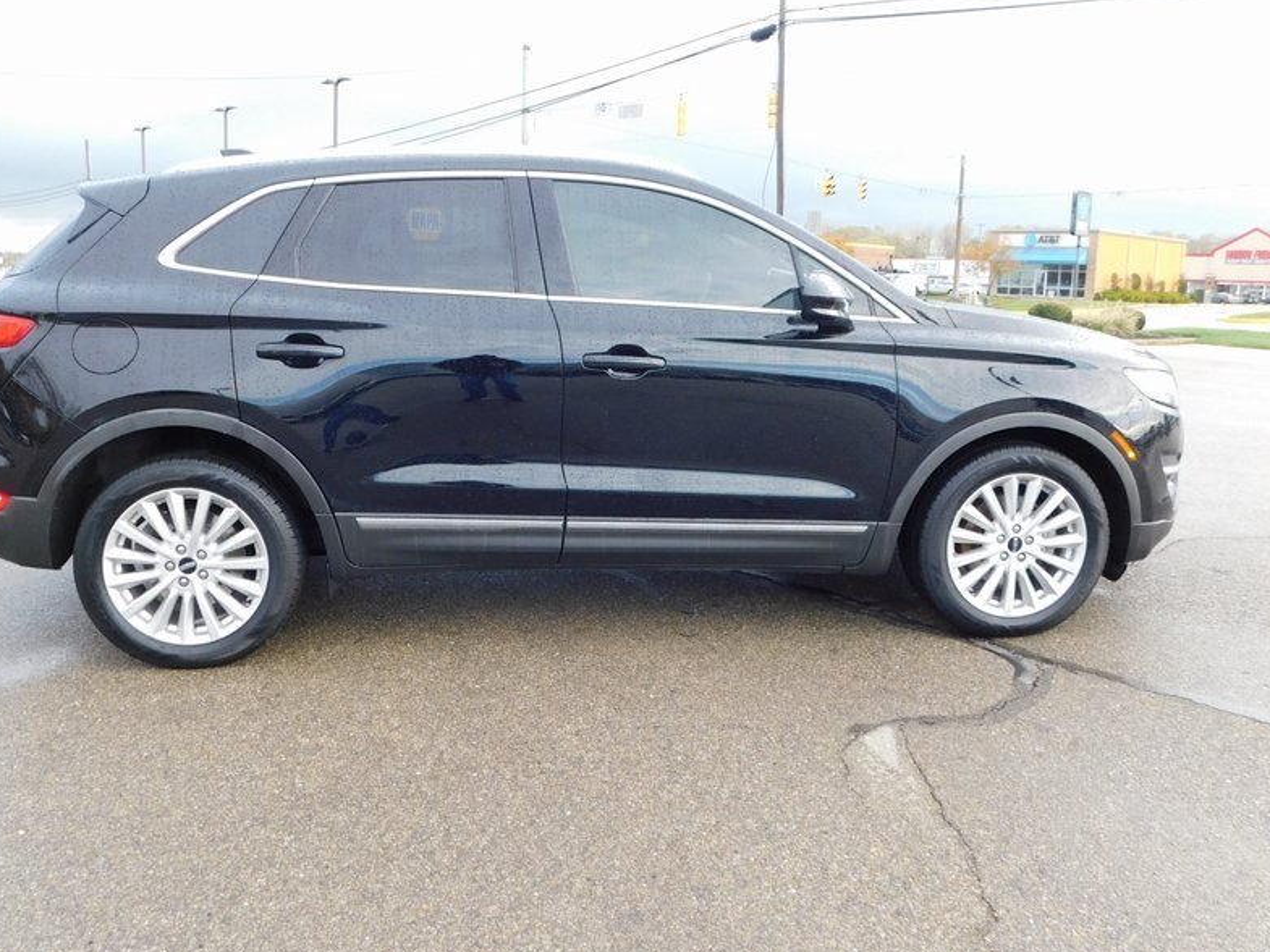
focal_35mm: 30
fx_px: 1101
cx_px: 610
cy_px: 430
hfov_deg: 59.9
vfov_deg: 46.7
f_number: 3
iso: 125
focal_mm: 4
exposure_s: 1/200
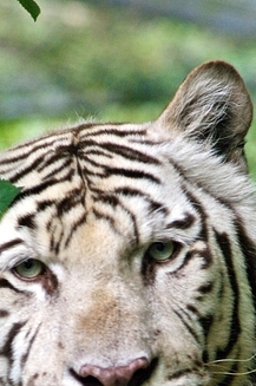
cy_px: 338
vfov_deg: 4.9
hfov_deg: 3.2
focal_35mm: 422
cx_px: 81
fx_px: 4516
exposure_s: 1/180
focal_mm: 133
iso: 800
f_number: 4.5
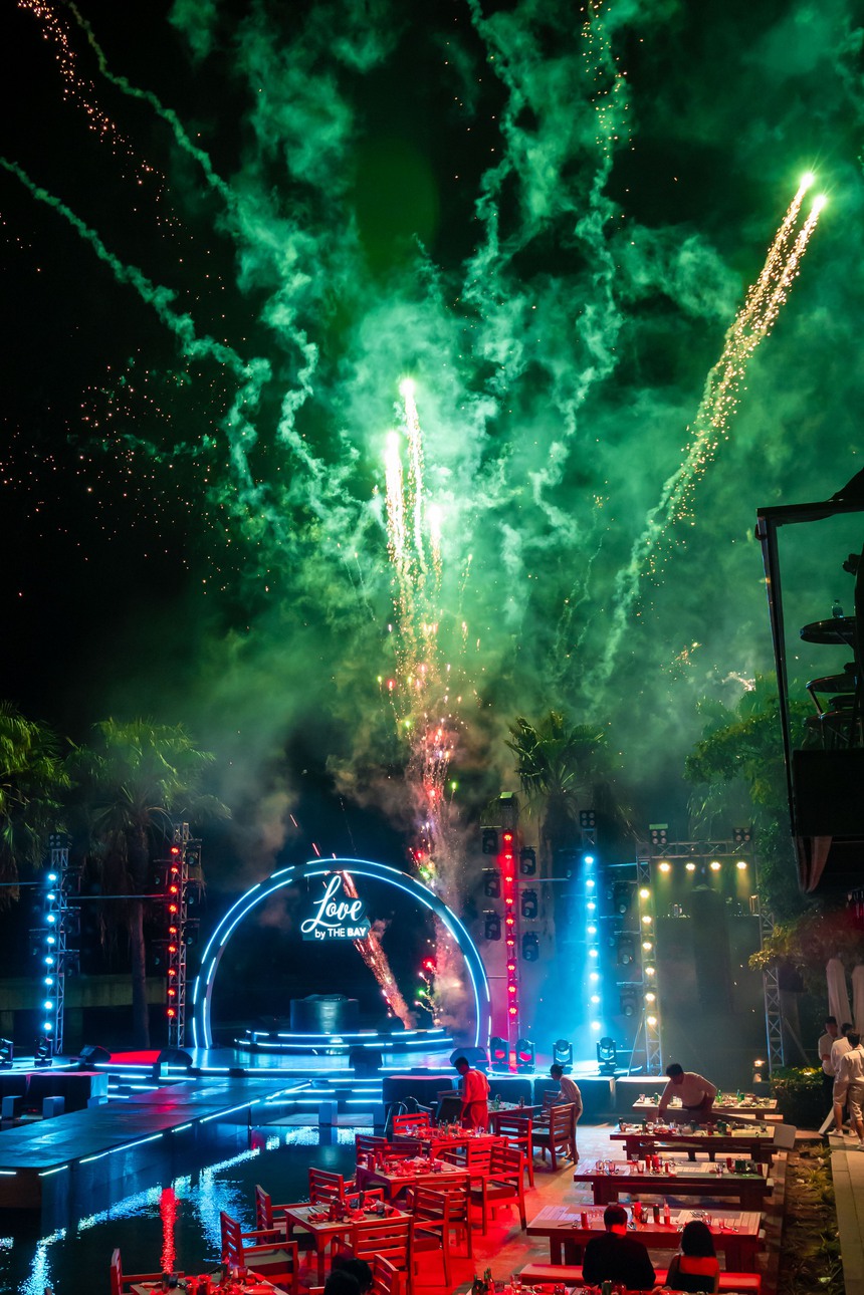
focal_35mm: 36
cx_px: 432
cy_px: 648
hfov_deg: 36.9
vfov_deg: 53.1
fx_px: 1296
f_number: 4.5
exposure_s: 1/100
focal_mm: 24
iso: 2500
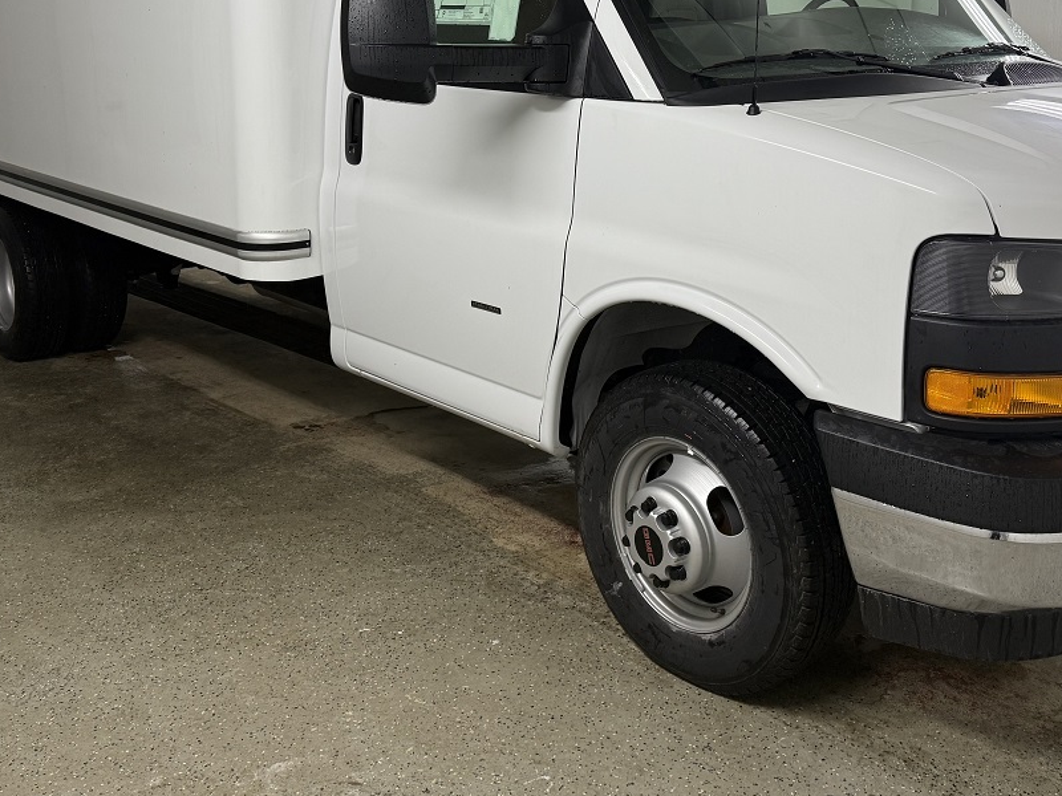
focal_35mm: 39
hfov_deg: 47.8
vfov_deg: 35.8
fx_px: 1196
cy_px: 173
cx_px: 577
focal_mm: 6.76
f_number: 1.78
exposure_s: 1/60
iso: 125
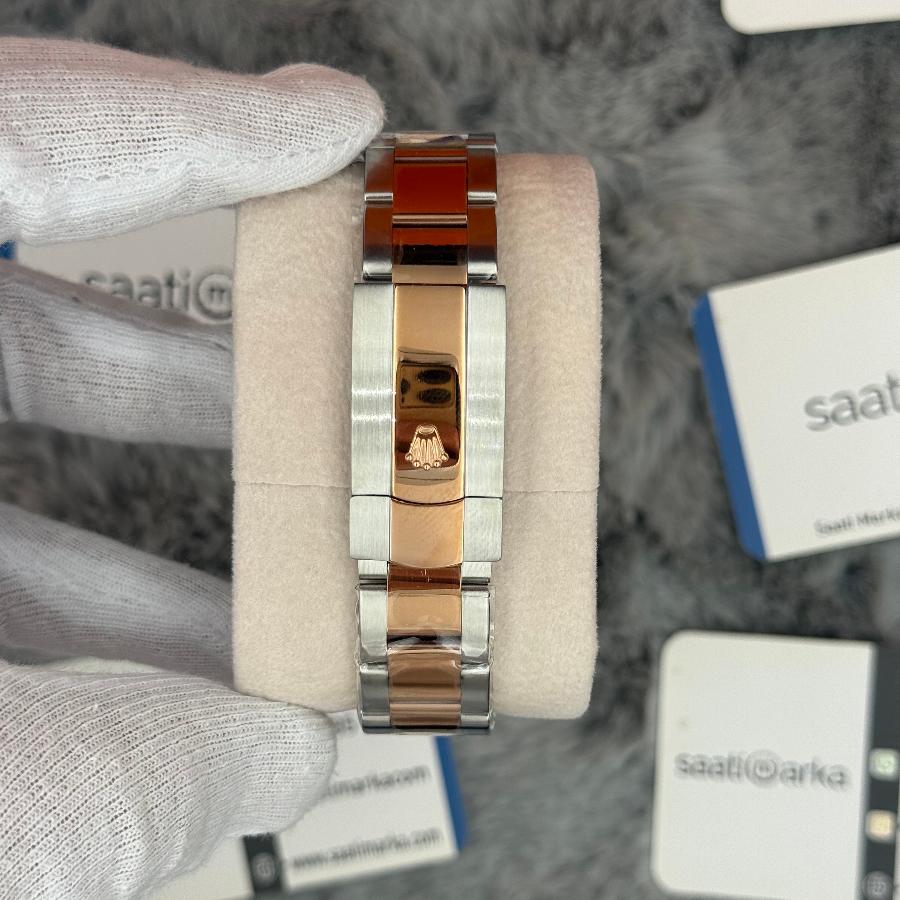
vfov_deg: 30.0
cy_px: 477
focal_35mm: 57
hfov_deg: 30.0
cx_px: 448
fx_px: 1677
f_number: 1.78
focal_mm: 6.76
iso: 64
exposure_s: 1/1041
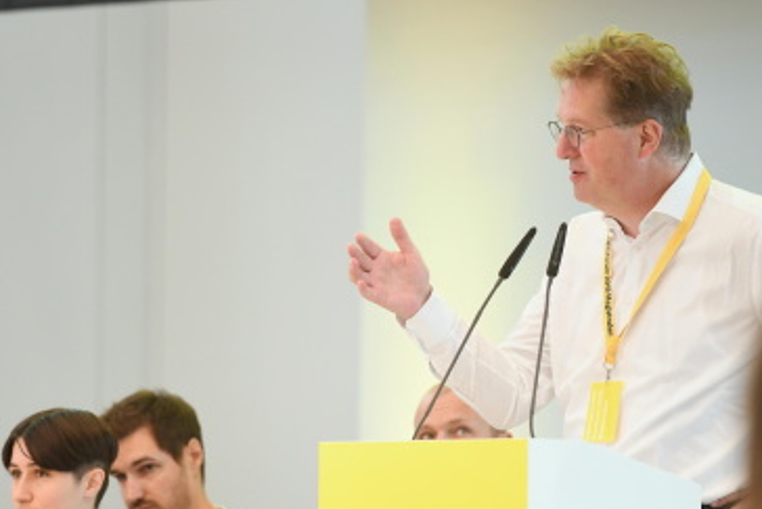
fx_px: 6797
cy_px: 400
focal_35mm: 321
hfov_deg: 6.4
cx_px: 356
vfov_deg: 4.3
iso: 1250
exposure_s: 1/320
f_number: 2.8
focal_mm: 195
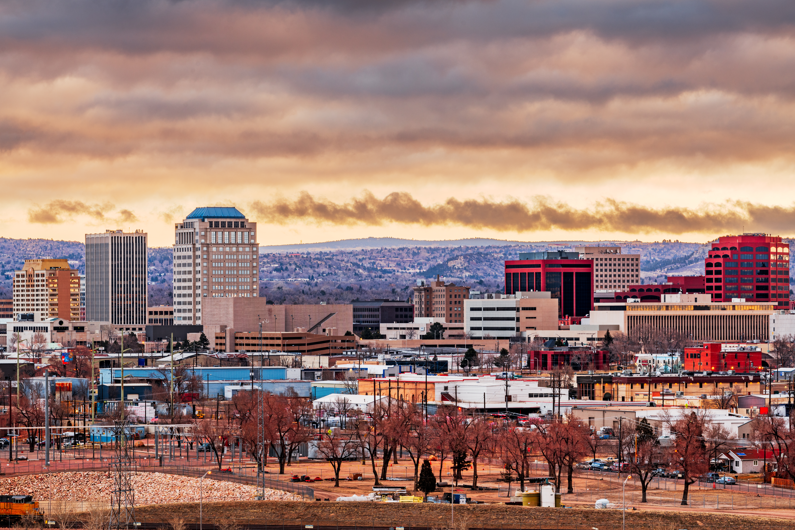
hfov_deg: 12.0
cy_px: 266
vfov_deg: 8.0
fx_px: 3776
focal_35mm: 171
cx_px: 399
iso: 64
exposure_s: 1/6
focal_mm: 170
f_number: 11
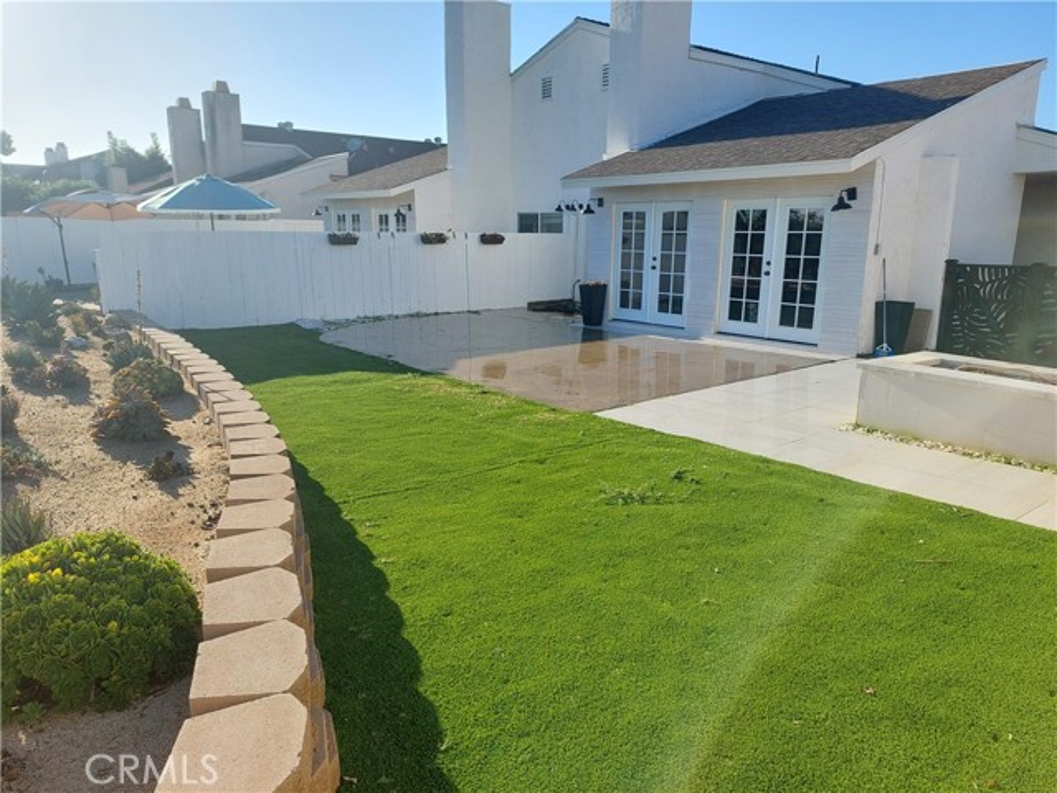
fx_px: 733
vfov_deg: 56.8
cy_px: 396
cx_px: 528
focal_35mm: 24
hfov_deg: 71.6
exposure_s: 1/994
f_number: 1.8
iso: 40
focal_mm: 5.23
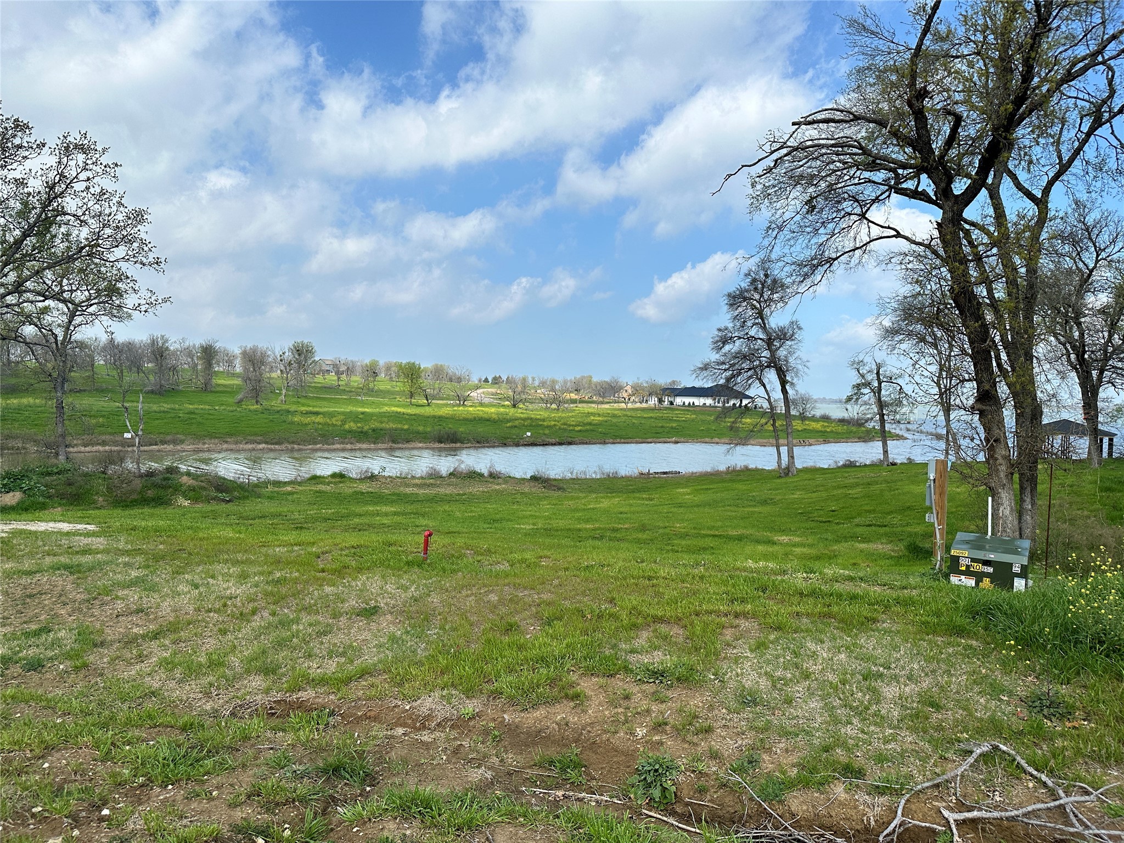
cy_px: 422
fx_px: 779
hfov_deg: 71.6
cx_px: 562
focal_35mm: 24
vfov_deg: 56.8
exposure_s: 1/5263
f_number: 1.78
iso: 80
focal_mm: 6.86
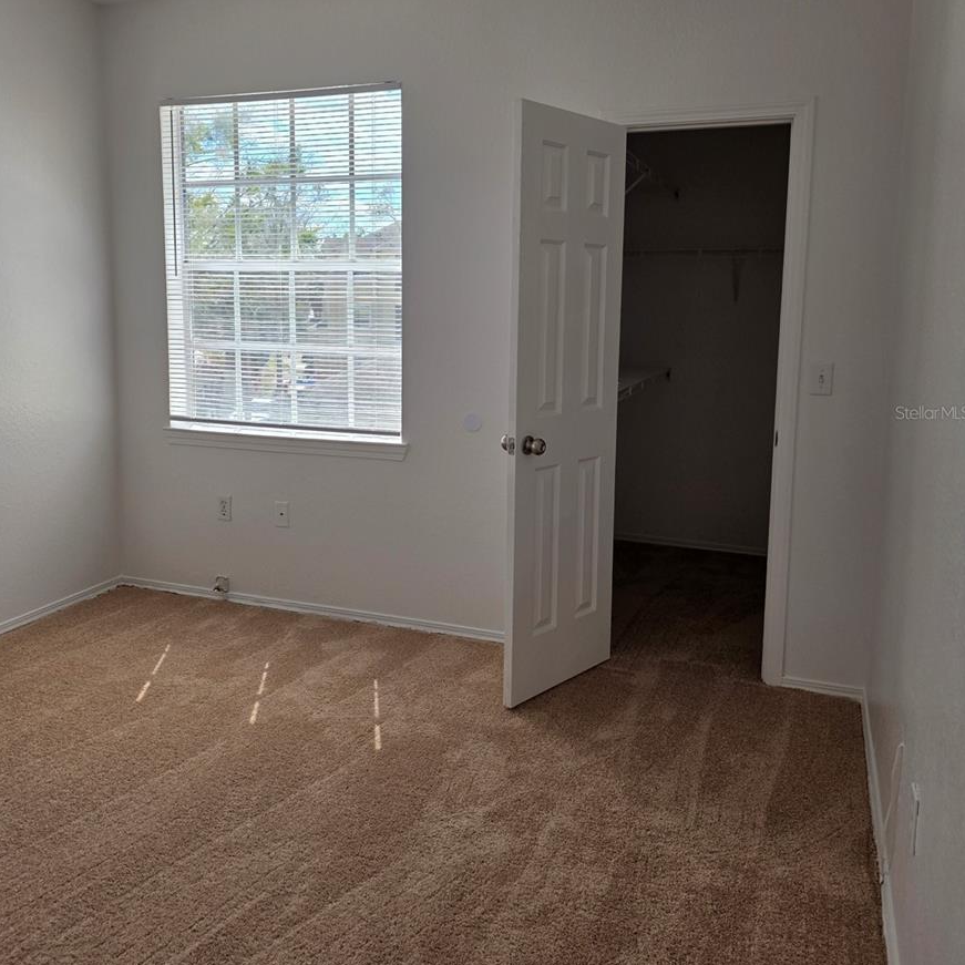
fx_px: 883
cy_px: 412
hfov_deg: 57.3
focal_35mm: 28
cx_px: 475
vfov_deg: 57.1
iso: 80
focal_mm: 6.3
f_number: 1.7
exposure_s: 1/1283
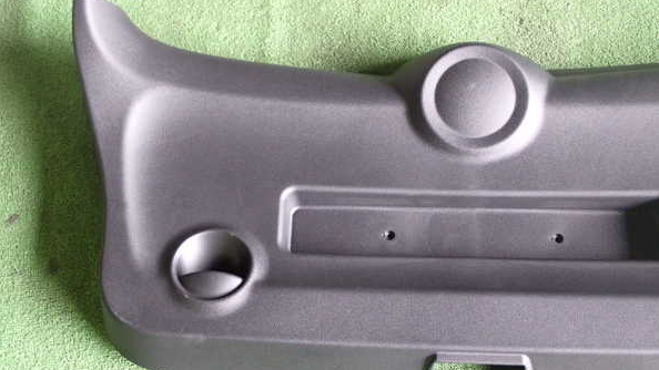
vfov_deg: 21.8
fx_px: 961
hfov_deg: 37.9
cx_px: 330
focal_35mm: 55
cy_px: 207
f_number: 3.2
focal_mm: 9.01
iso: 800
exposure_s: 1/50
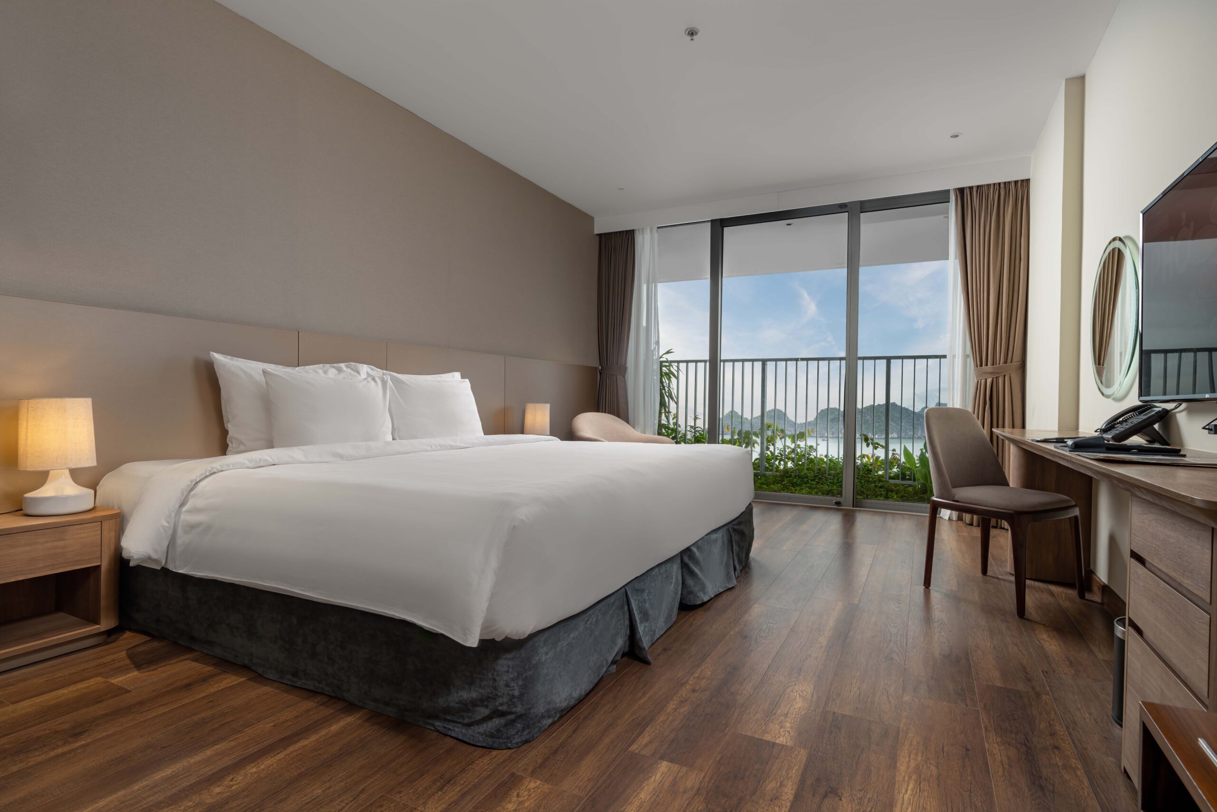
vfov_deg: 70.4
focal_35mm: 17
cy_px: 406
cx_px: 608
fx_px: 575
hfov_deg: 93.3
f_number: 11
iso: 100
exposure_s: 1/20
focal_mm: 17
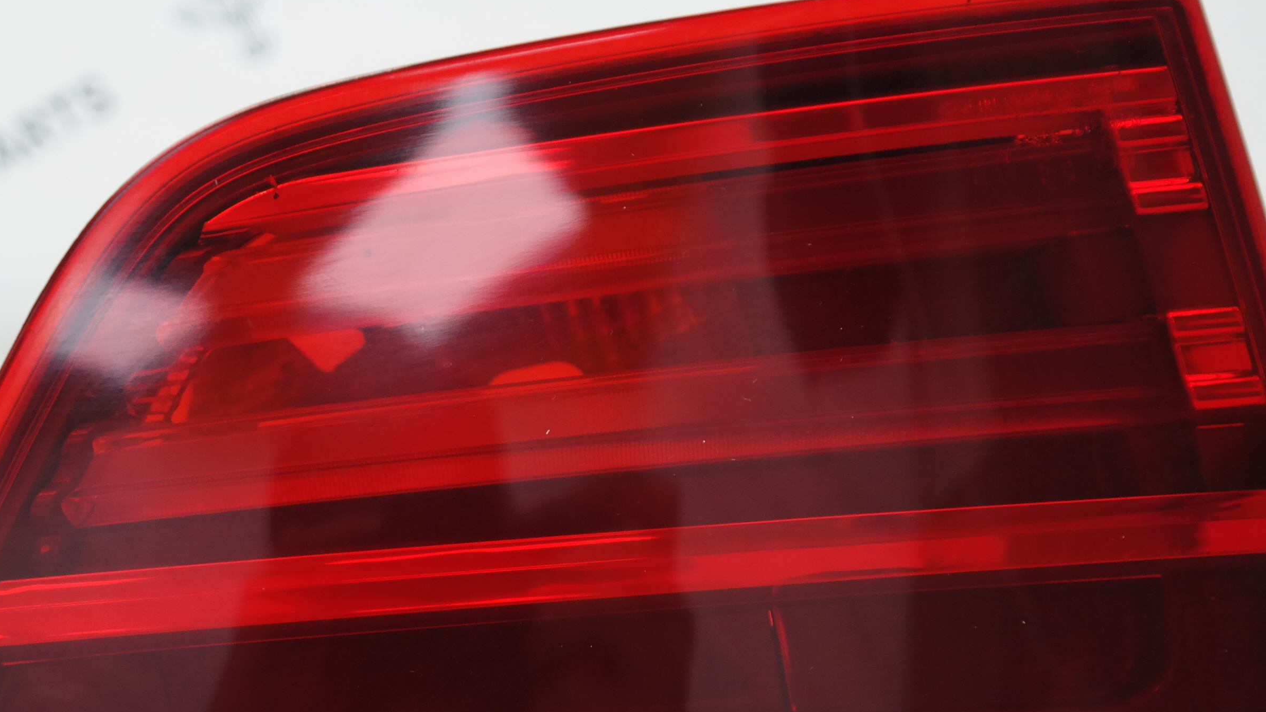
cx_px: 566
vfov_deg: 16.0
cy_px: 503
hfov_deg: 28.2
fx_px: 2518
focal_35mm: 75
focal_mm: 29
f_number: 4
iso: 400
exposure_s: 1/50
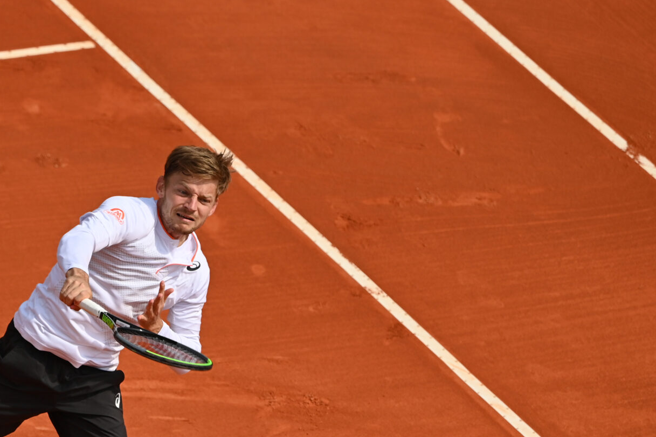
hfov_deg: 4.1
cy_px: 381
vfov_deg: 2.7
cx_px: 57
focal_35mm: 505
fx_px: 9200
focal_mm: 240
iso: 200
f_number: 4
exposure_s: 1/5000
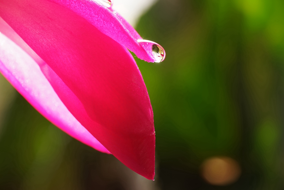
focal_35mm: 90
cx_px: 142
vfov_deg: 15.2
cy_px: 95
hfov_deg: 22.6
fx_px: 710
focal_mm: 90
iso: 100
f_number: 8
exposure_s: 1/4
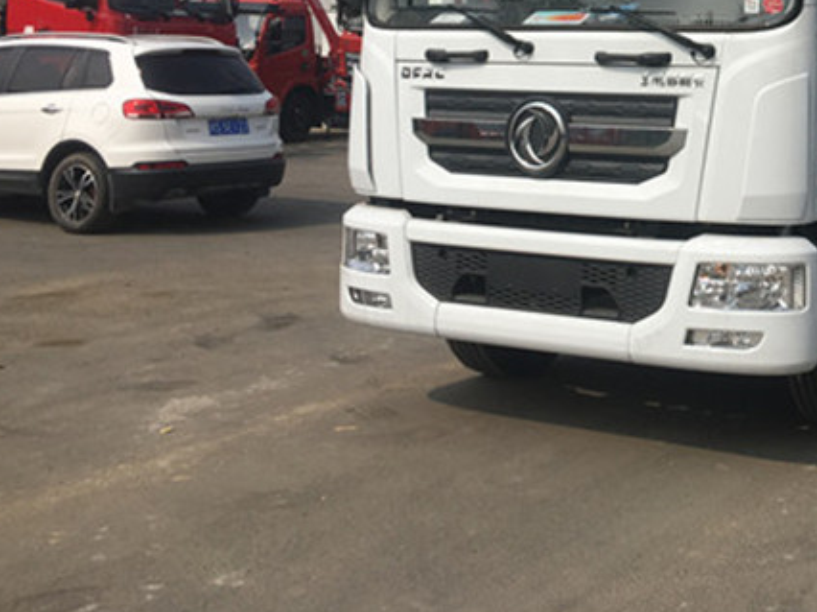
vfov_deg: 23.8
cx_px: 740
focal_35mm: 59
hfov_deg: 31.2
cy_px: 13
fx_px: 1392
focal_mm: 4.15
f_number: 2.2
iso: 25
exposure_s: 1/2024
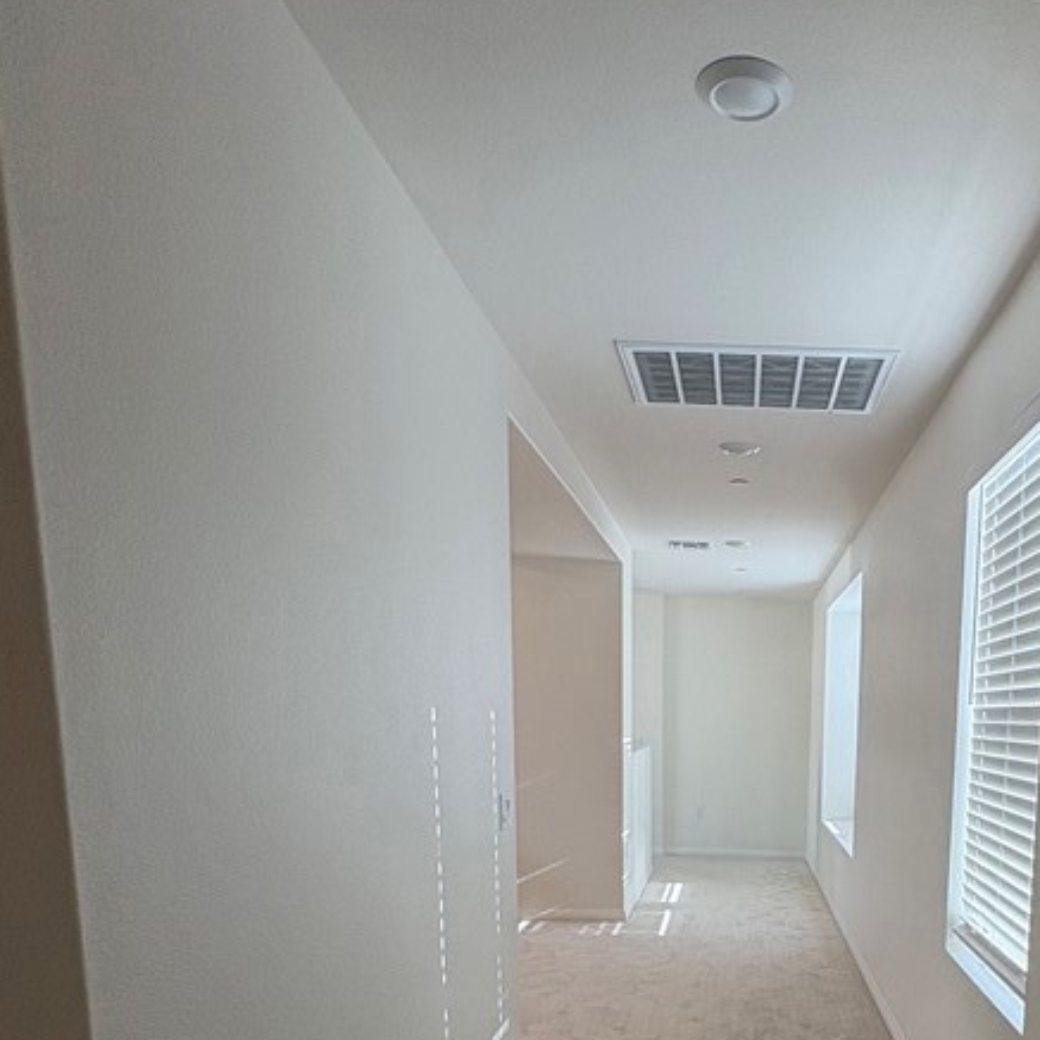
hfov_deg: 53.1
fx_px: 986
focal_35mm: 29
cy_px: 883
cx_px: 783
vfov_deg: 50.9
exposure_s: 1/120
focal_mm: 2.22
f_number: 2.2
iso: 80
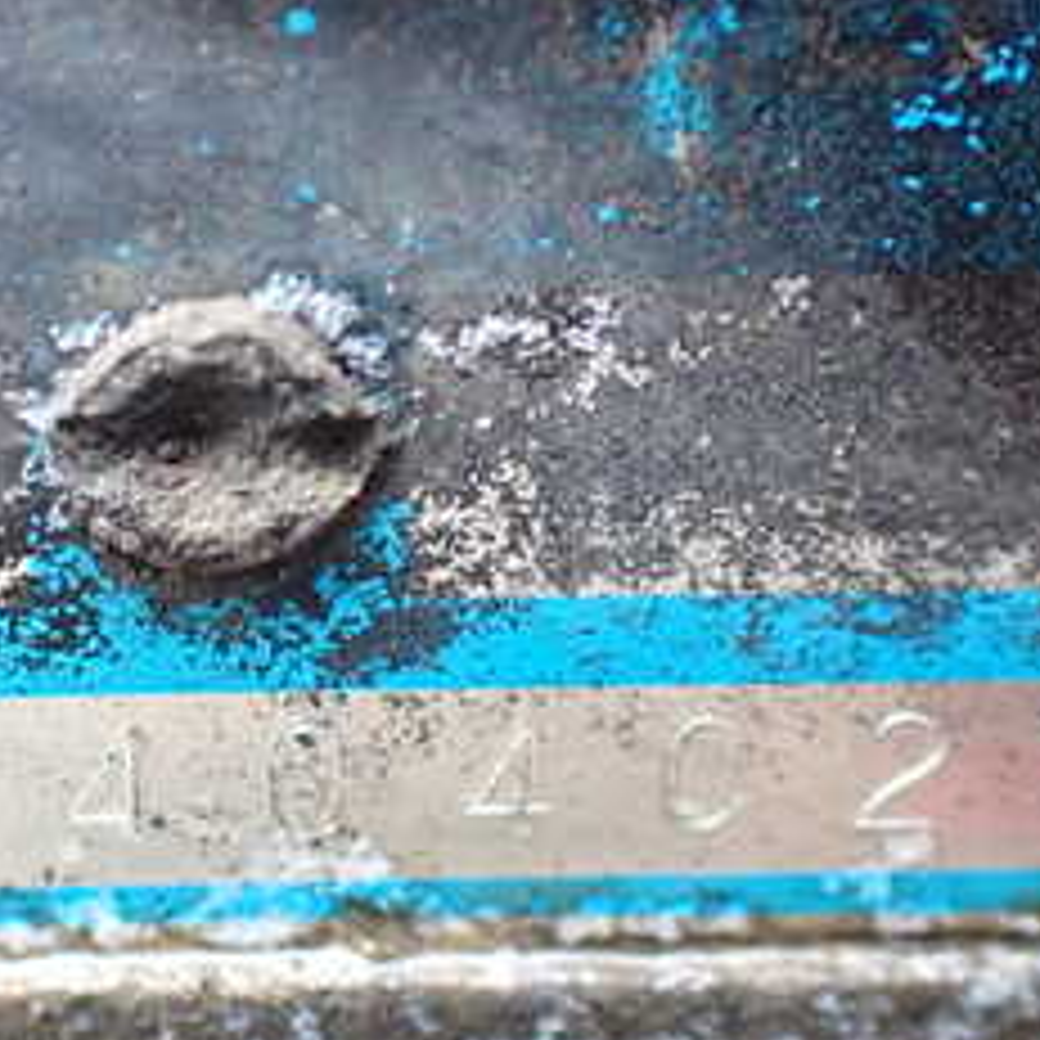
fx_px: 2345
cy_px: 423
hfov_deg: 24.4
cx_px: 153
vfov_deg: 25.0
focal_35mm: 69
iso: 800
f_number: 2.3
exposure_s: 1/80
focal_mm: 5.4
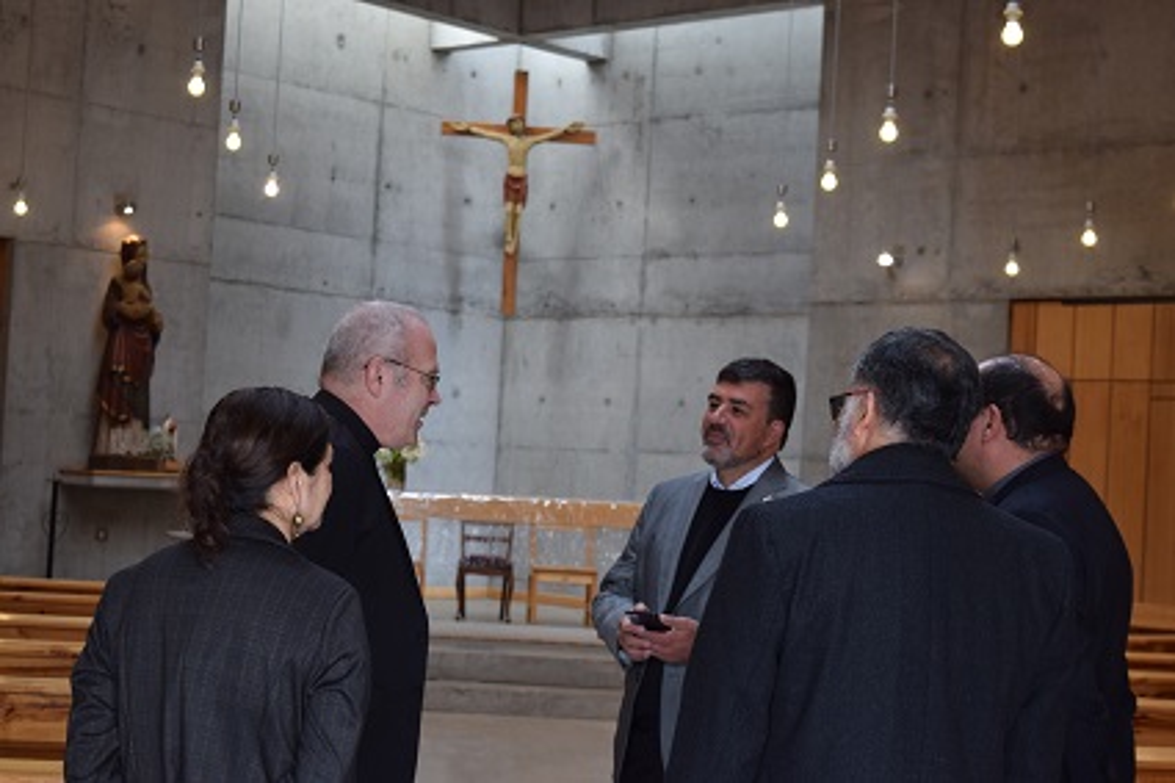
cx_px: 588
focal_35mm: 69
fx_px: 2251
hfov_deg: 29.3
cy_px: 392
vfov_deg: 19.7
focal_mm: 46
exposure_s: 1/80
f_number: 5
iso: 400
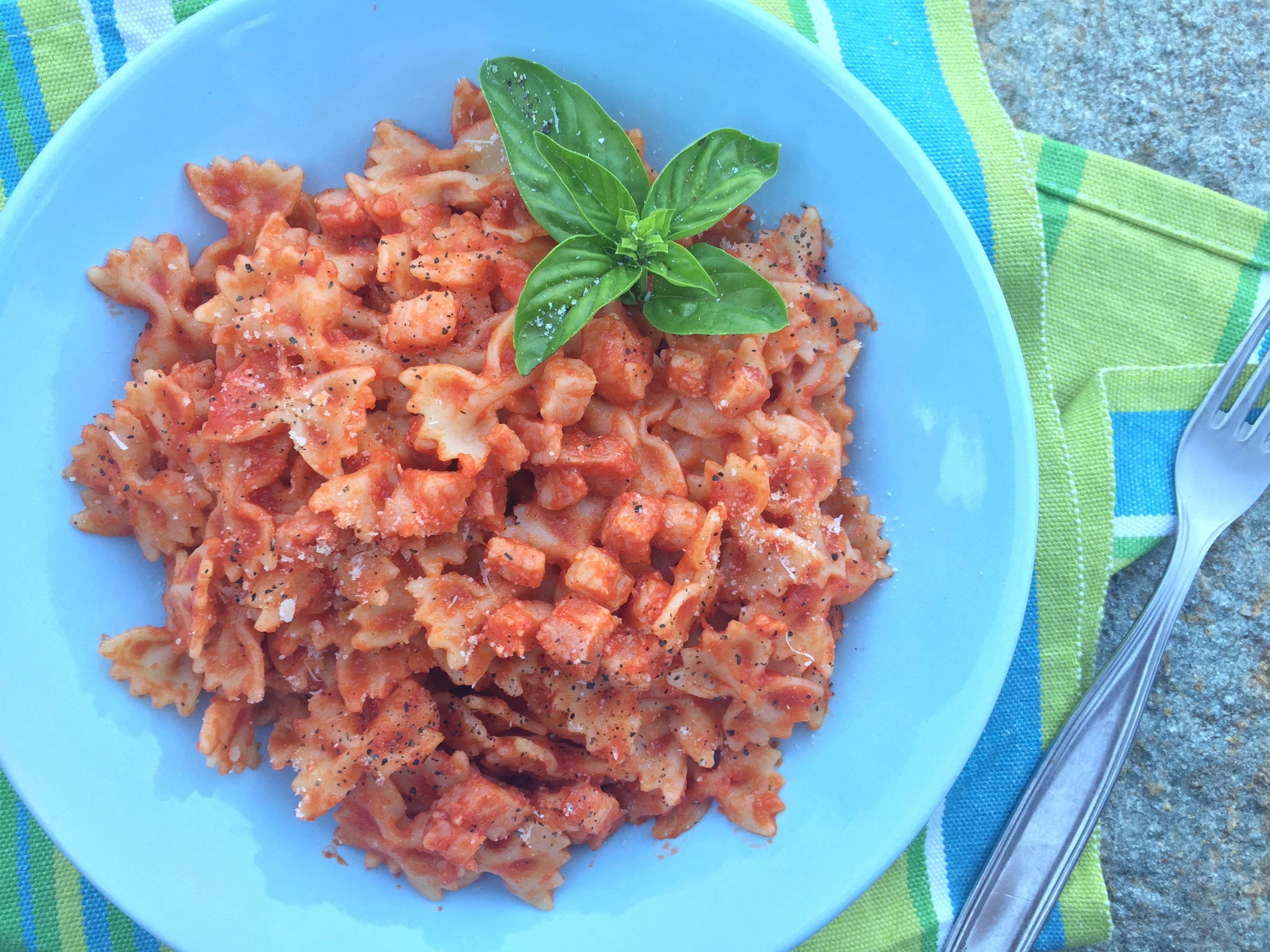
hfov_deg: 61.7
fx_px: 1064
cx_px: 635
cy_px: 476
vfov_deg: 48.2
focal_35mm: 29
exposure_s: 1/50
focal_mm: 4.15
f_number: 2.2
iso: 32
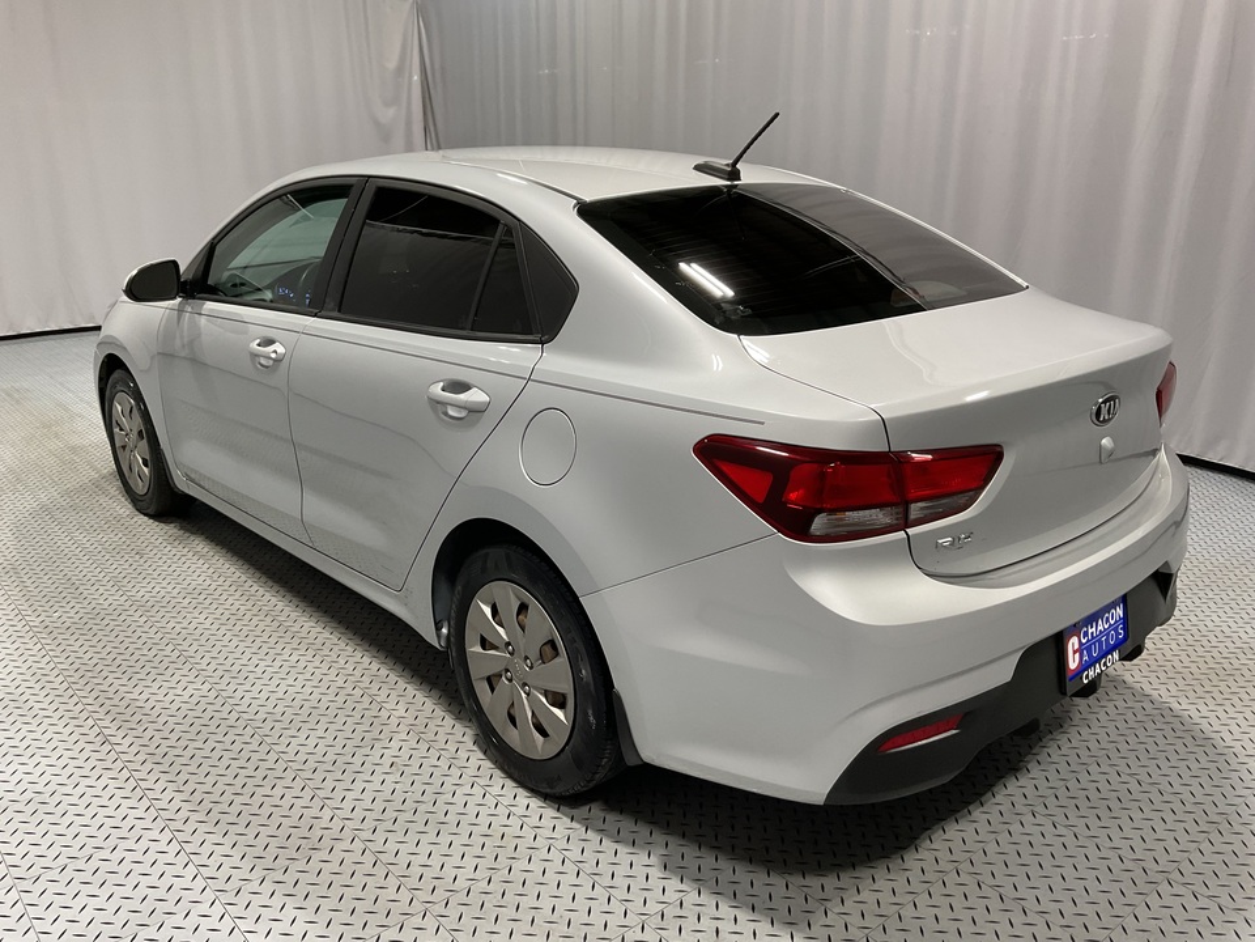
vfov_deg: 48.2
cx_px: 628
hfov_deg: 61.7
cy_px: 471
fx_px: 1051
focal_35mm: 29
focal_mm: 3
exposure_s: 1/60
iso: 40
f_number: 1.8
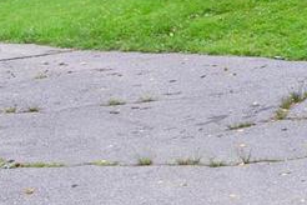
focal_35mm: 152
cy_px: -213
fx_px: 1296
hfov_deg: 10.7
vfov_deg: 8.5
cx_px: 829
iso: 320
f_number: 8
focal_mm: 26
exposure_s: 1/320
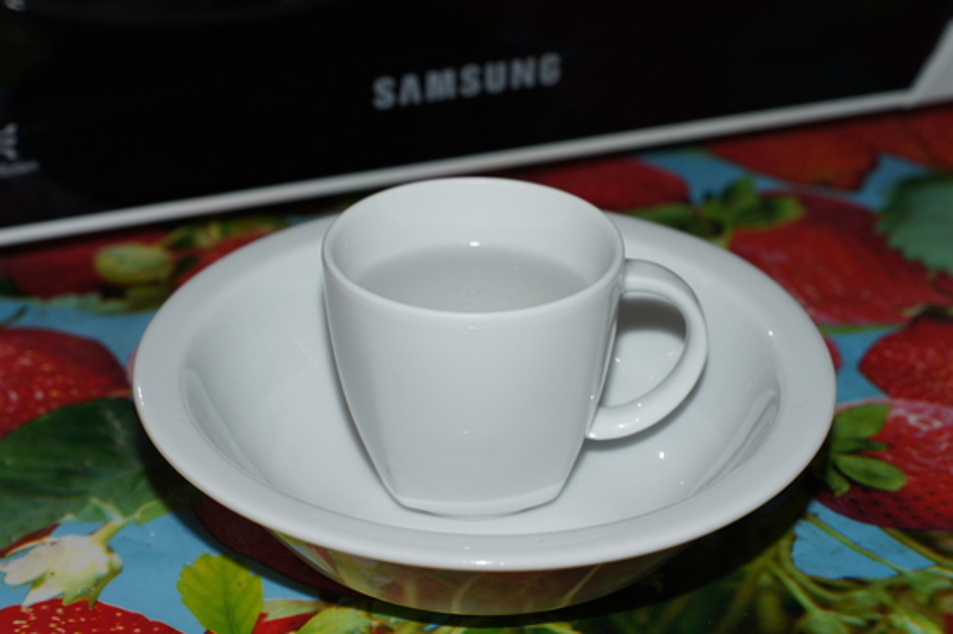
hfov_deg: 27.0
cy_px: 317
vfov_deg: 18.2
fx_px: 1984
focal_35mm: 75
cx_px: 476
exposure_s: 1/80
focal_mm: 50
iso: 200
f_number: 5.6
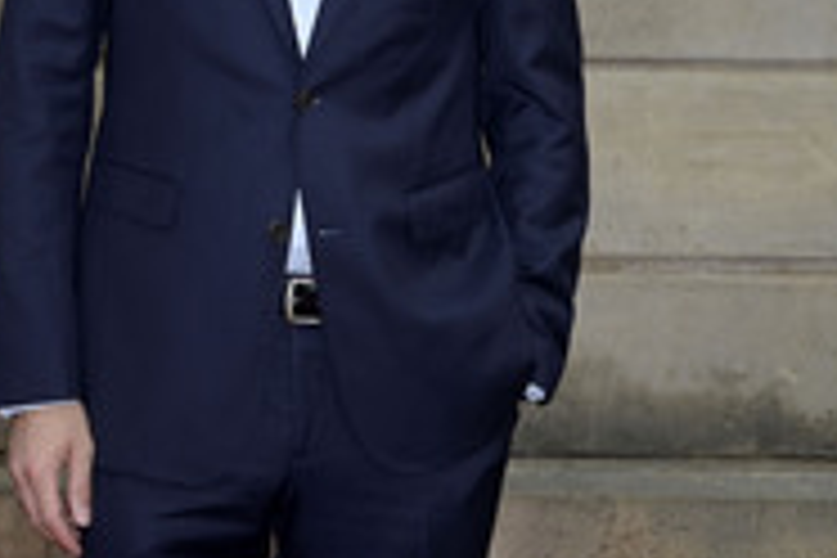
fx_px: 2929
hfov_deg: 16.3
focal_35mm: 126
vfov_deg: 10.7
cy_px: -72
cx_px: 371
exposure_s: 1/250
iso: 400
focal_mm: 52
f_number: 11
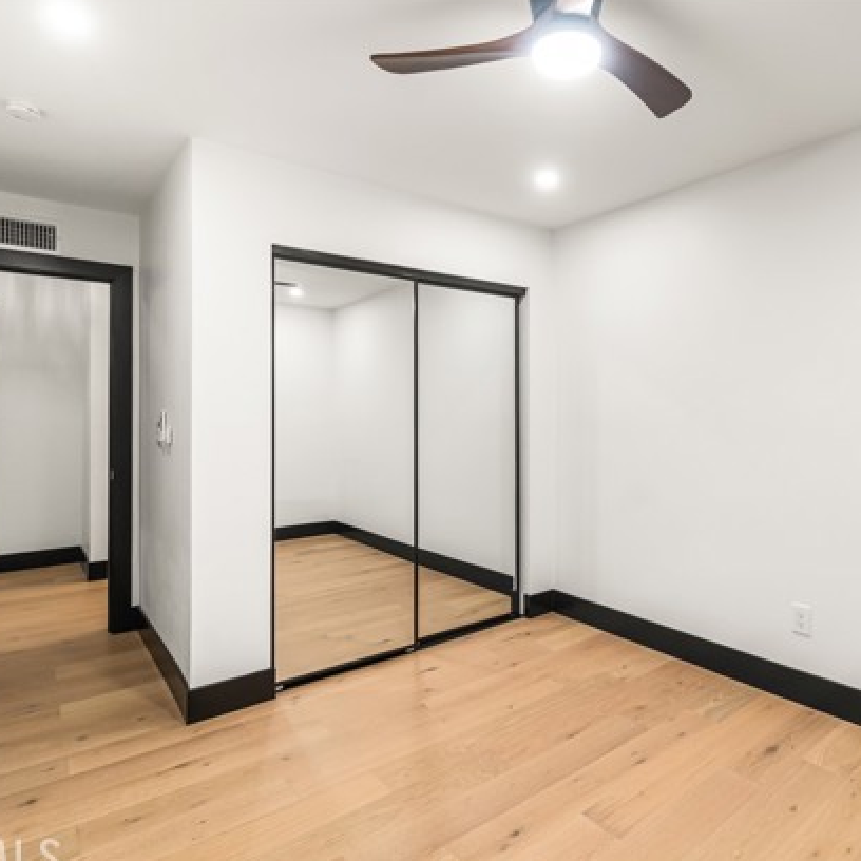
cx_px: 547
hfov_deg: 73.4
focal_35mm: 20
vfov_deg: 74.8
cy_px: 439
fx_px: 563
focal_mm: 10
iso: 320
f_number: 7.1
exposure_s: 1/6
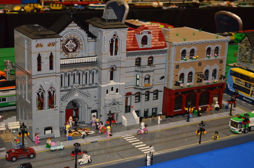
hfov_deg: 29.9
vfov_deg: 20.1
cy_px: 84
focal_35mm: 68
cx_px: 127
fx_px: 475
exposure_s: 1/60
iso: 3200
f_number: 5.3
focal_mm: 45
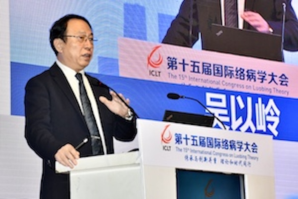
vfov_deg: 13.0
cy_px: 100
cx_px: 149
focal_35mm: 105
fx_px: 869
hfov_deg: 19.5
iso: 2000
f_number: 9
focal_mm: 70
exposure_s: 1/250
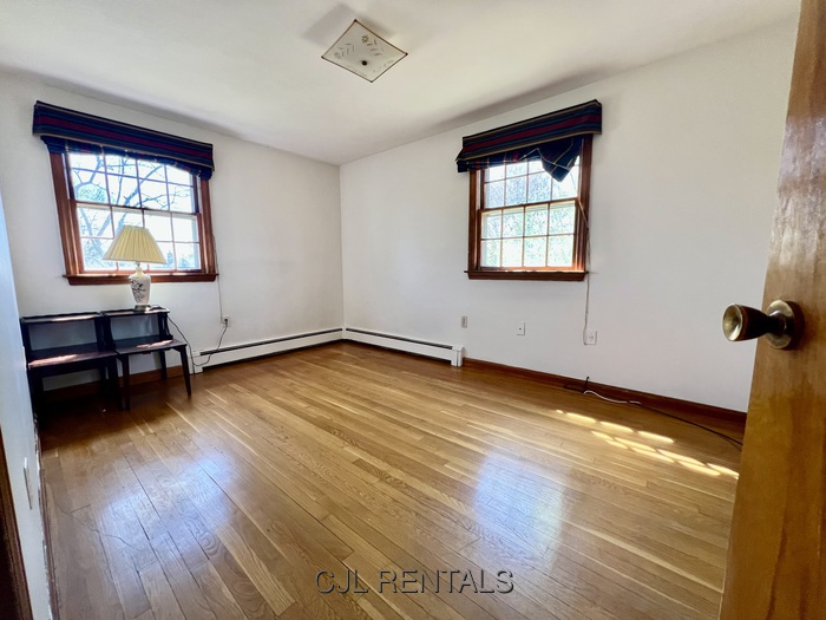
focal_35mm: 13
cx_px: 413
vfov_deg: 89.9
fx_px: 310
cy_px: 310
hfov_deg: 106.2
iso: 160
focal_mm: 1.57
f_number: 1.8
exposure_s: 1/99
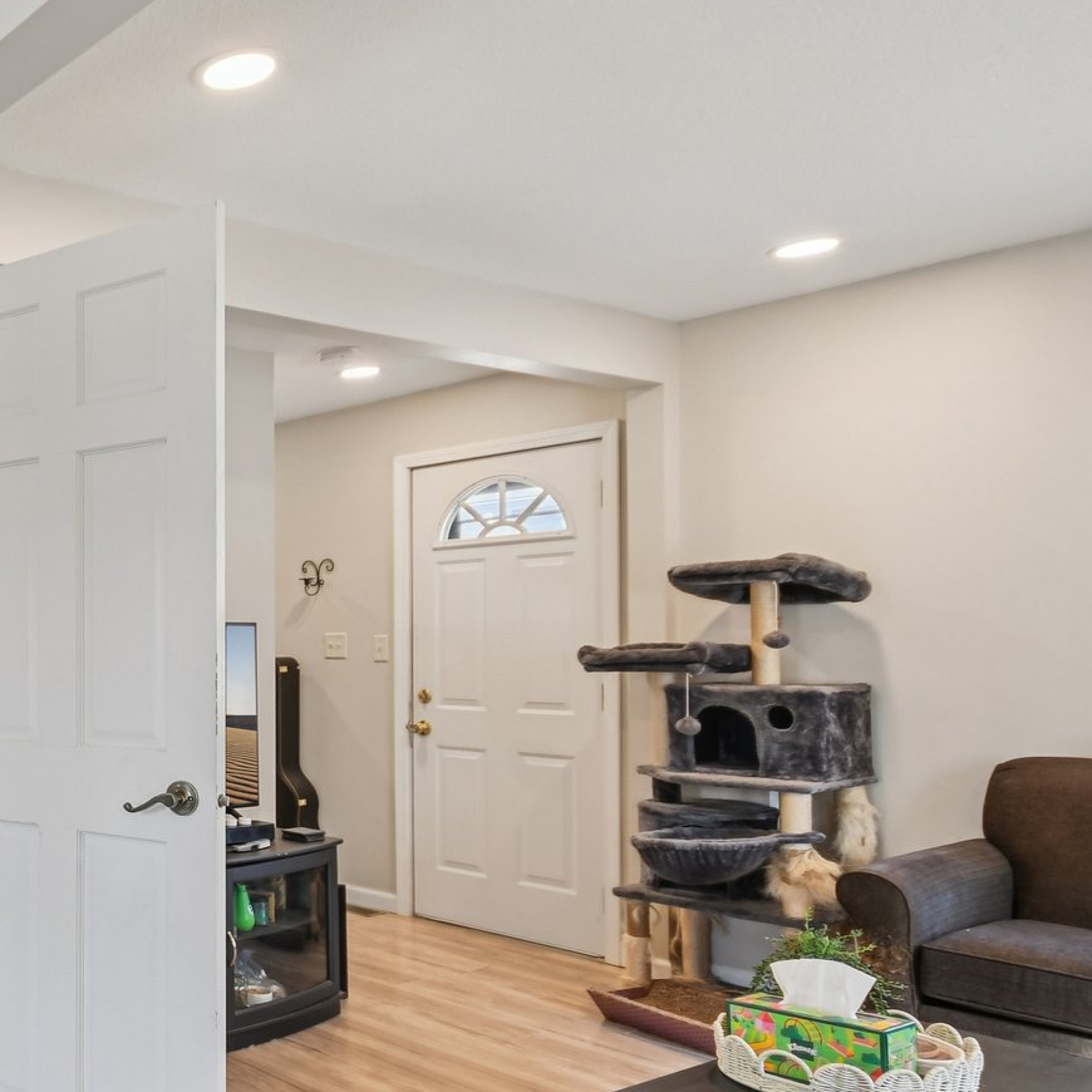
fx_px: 1071
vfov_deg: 53.7
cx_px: -168
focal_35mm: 30
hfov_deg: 40.7
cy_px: 645
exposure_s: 1/40
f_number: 6.3
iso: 400
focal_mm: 10
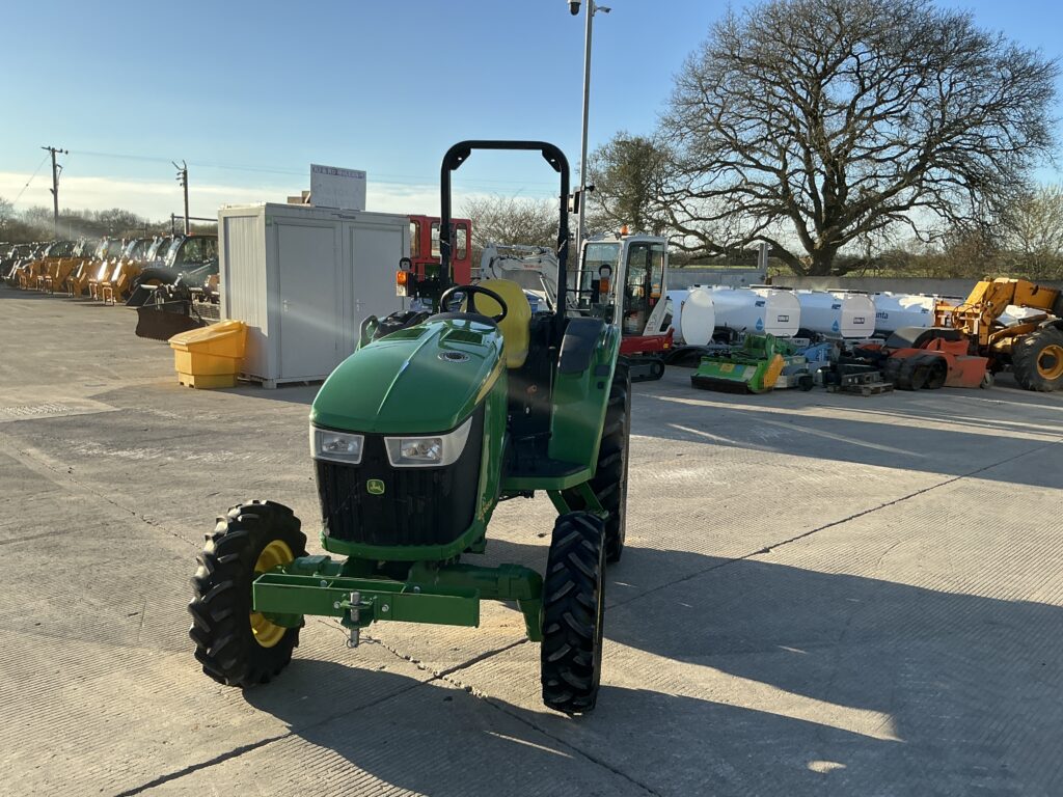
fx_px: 860
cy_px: 398
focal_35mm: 28
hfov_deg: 63.4
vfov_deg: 49.7
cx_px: 532
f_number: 1.8
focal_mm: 3
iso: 25
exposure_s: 1/869
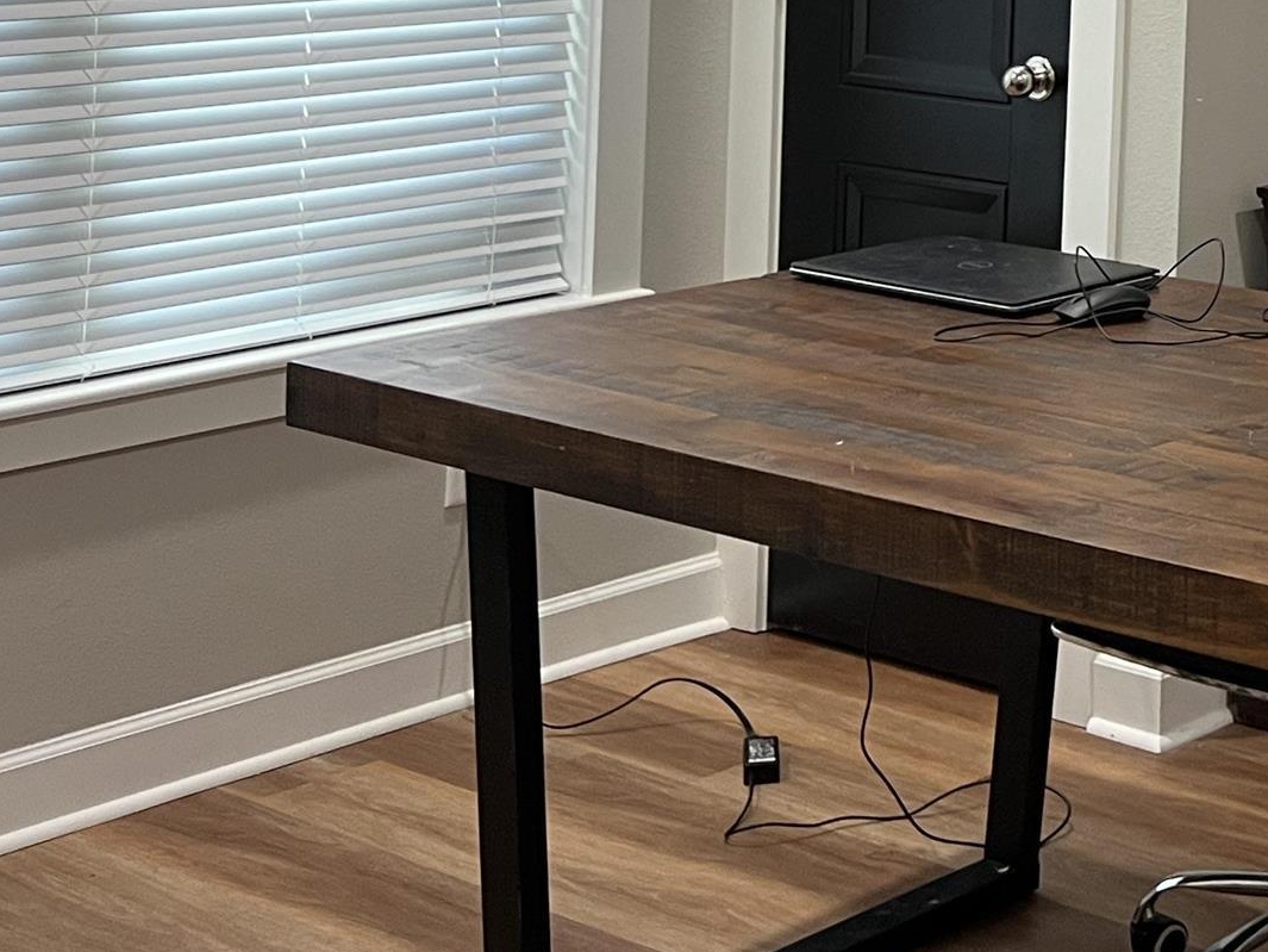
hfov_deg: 23.2
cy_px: -194
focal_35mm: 75
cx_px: 1628
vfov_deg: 18.6
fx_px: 2748
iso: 100
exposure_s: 1/60
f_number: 1.5
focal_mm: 5.7
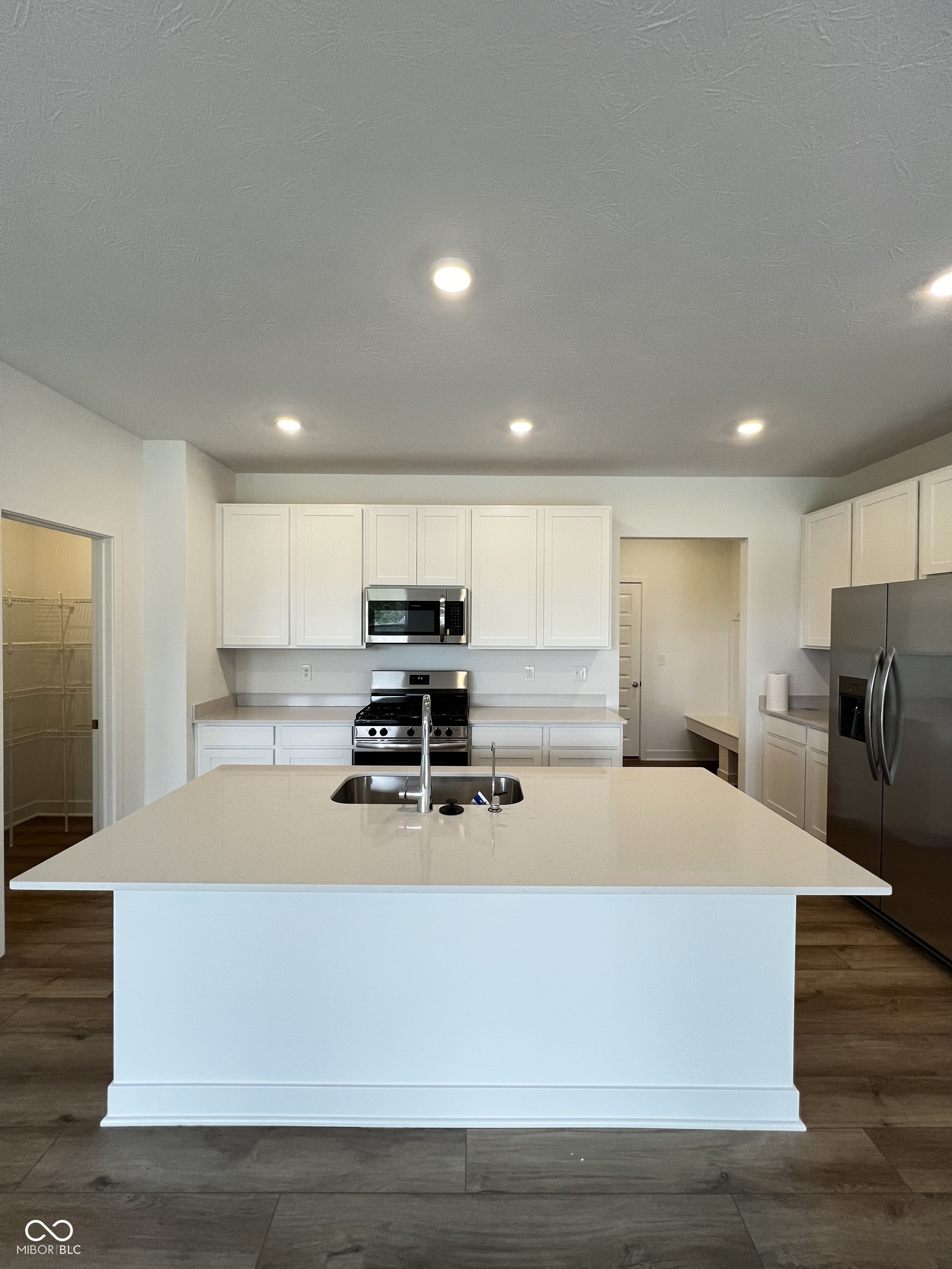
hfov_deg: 89.9
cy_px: 634
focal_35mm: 13
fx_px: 477
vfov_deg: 106.2
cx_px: 476
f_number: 1.8
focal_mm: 1.57
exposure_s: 1/120
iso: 125
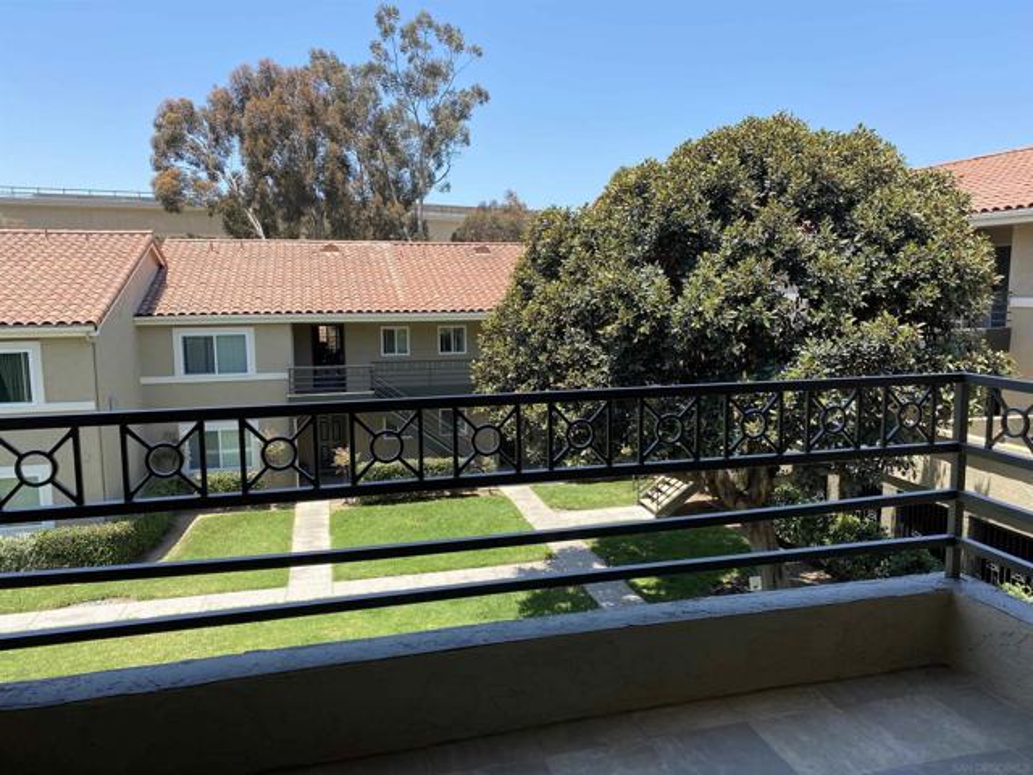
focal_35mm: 26
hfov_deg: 67.3
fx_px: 776
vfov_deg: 53.1
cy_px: 388
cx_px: 516
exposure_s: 1/1447
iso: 32
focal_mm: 4.25
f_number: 1.8
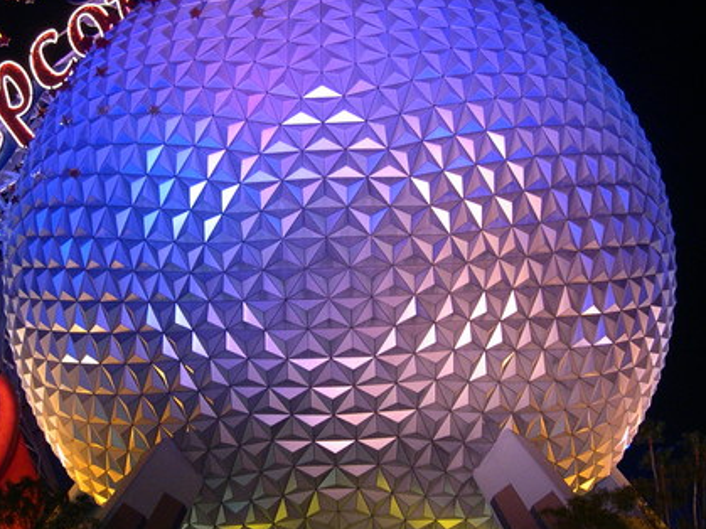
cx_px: 288
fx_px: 1183
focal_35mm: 58
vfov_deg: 25.2
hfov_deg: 33.2
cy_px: 276
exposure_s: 1/4.7
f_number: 2.8
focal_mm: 8
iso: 327
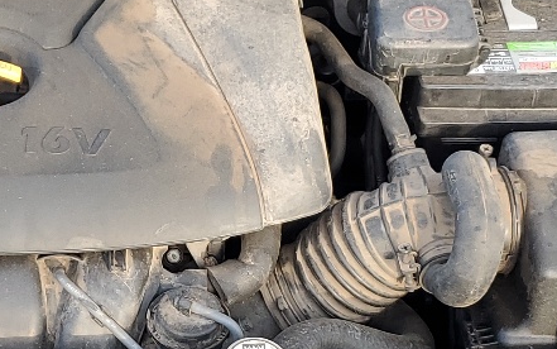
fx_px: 1519
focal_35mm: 100
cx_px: 169
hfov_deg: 20.7
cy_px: 229
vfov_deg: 13.1
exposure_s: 1/161
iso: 50
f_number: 1.5
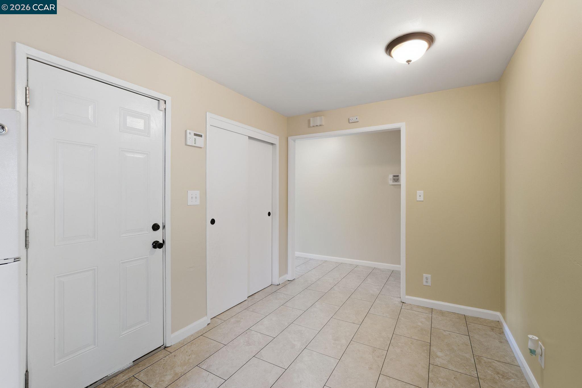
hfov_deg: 96.7
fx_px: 259
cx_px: 291
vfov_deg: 73.7
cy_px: 194
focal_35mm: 16
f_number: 8
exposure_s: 1/3.33
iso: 100
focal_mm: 16
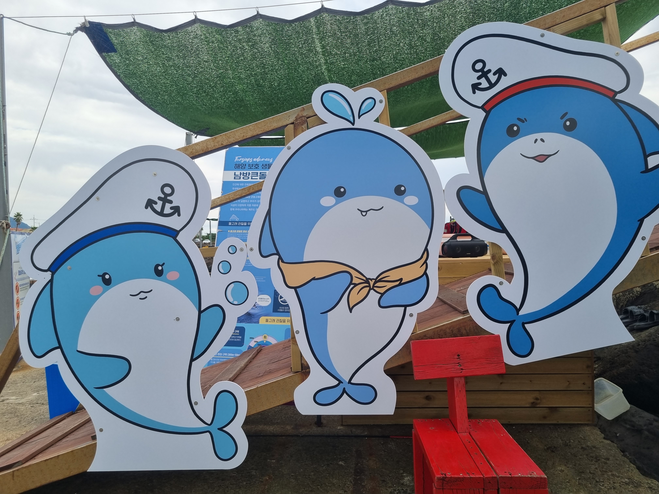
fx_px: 495
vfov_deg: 53.1
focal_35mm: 26
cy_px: 247
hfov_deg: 67.3
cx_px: 330
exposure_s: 1/976
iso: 50
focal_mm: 5.4
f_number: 1.8
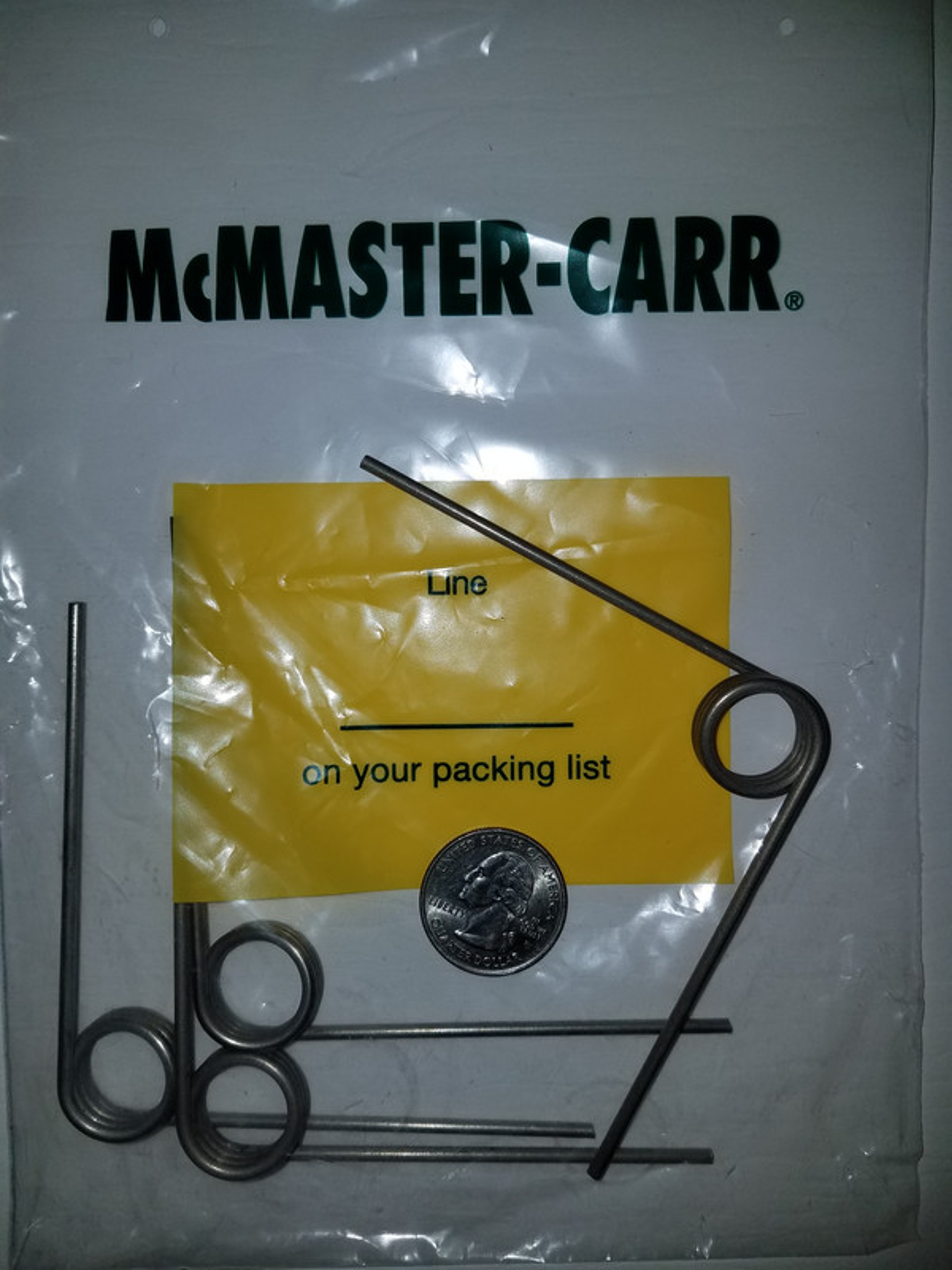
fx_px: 953
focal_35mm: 26
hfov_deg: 53.1
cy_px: 635
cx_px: 476
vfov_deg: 67.3
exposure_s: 1/1100
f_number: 1.7
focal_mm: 4.2
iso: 40
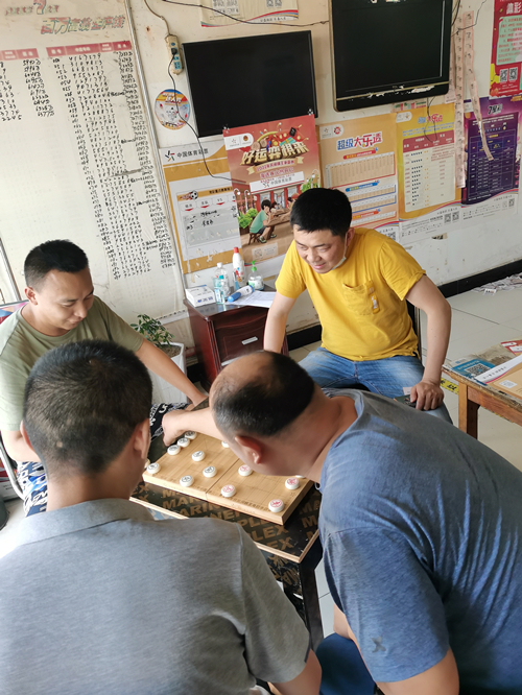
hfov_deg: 51.4
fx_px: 543
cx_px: 261
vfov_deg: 65.3
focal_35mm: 27
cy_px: 348
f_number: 1.8
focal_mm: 5.58
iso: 250
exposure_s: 1/100
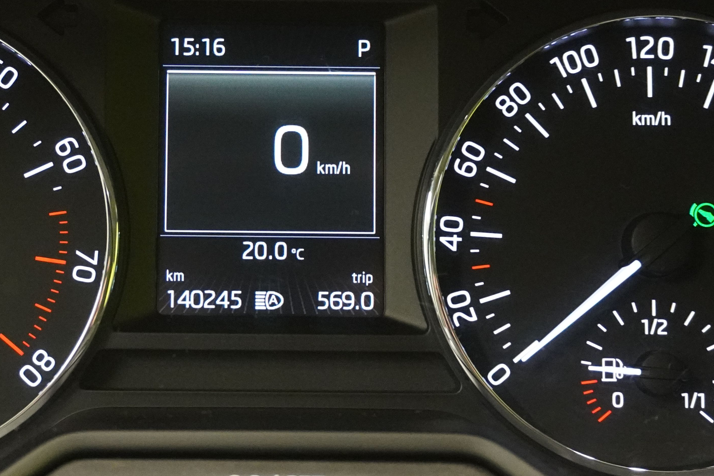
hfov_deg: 23.5
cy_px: 184
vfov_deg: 15.9
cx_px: 251
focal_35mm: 86
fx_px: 1707
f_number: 4.5
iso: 4000
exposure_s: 1/50
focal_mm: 27
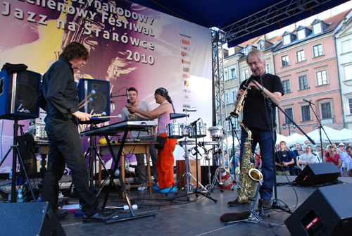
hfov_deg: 61.9
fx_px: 294
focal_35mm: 30
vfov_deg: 43.7
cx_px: 176
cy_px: 118
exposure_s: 1/125
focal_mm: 20
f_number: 5.6
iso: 800
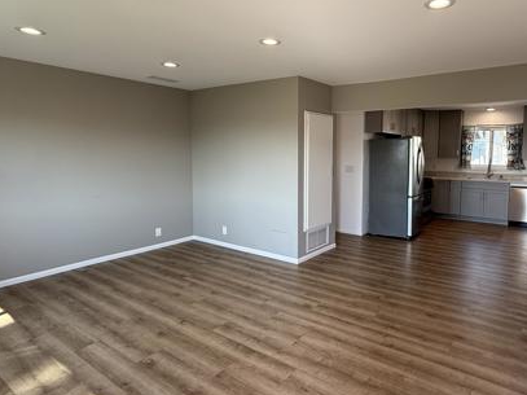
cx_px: 328
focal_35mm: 22
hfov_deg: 75.1
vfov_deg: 61.0
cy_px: 181
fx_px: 335
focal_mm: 2.22
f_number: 2.2
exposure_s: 1/120
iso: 80
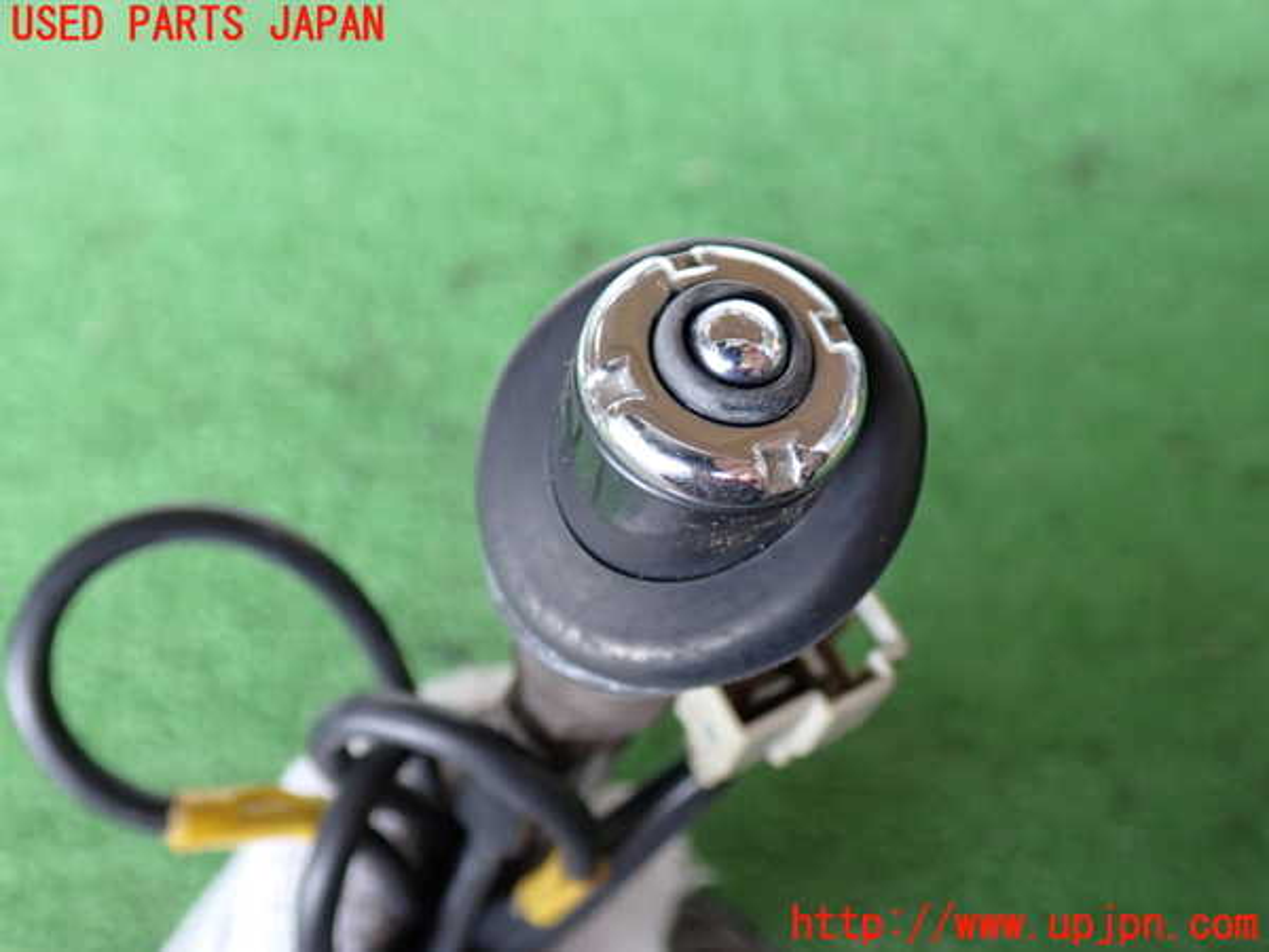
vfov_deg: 39.7
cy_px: 476
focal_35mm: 36
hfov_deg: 51.4
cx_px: 634
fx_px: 1320
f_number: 2.5
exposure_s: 1/40
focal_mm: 6.37
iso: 200
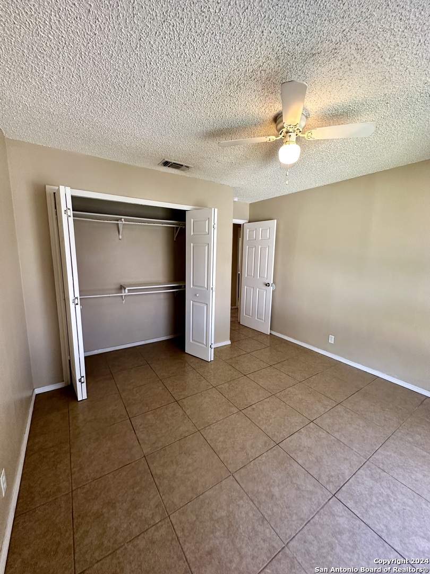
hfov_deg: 85.7
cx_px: 215
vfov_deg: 102.1
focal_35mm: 14
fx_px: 232
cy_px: 287
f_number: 2.2
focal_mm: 2.22
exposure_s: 1/120
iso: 250
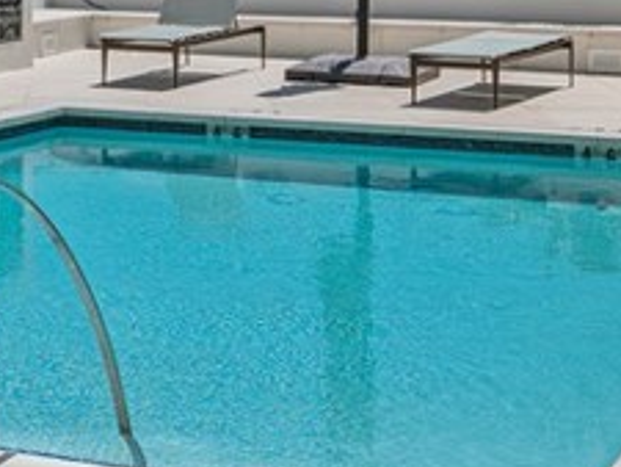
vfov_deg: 12.2
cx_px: -213
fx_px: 2118
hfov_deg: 15.8
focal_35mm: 118
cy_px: -117
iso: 100
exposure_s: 1/640
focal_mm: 27
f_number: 8
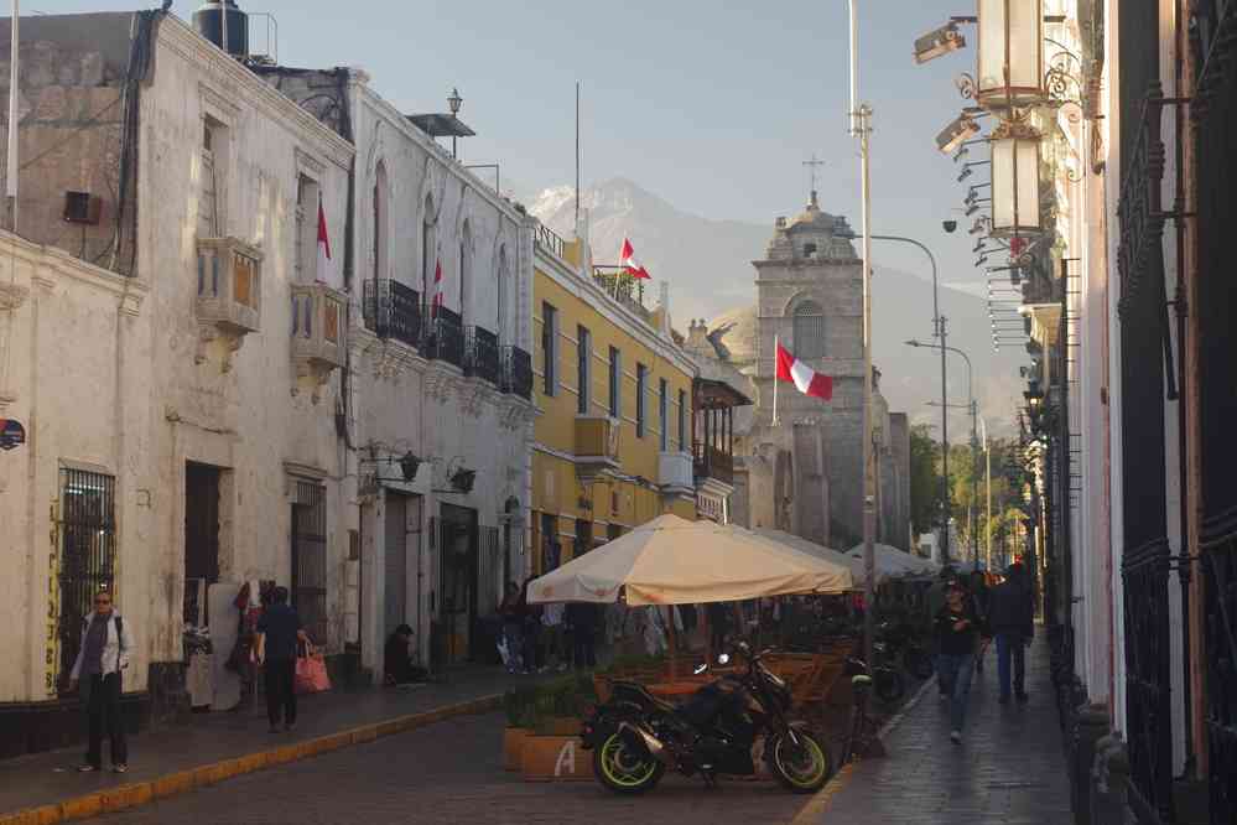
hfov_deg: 24.6
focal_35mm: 82
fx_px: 2835
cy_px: 412
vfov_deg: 16.6
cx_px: 618
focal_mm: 55
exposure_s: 1/100
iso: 400
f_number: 9
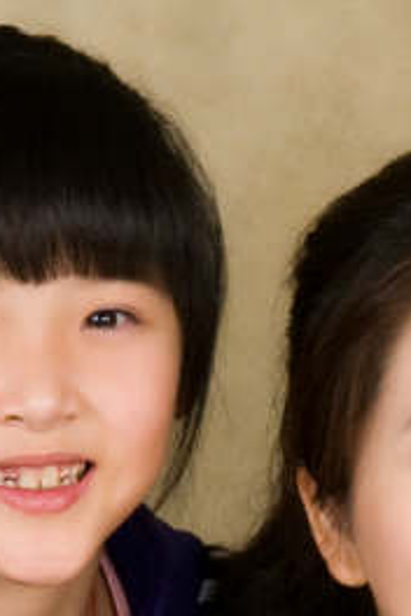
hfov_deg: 3.4
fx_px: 7004
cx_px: 553
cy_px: 1007
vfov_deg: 5.0
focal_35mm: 409
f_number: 7.1
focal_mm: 45
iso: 200
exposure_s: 1/125
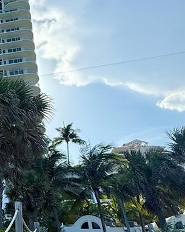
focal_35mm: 43
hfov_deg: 28.5
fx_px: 294
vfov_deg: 42.9
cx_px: -57
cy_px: 116
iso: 64
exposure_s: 1/2024
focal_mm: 2.22
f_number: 2.2
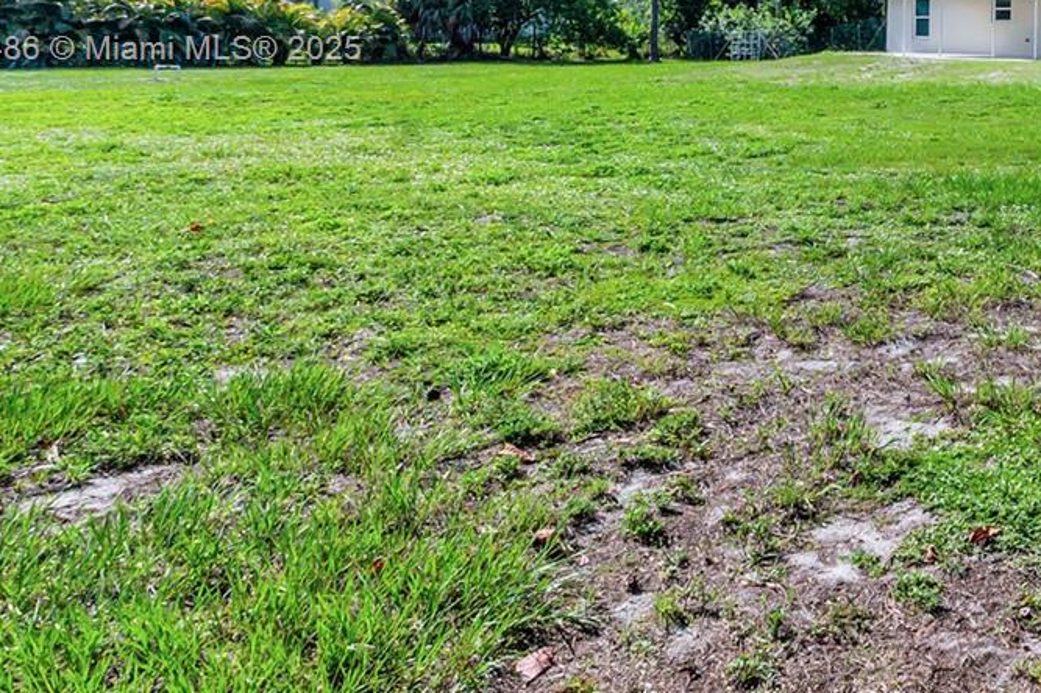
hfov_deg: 43.0
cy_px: 52
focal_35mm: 36
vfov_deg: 34.5
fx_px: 1040
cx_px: 1111
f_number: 11
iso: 100
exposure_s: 1/250
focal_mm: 10
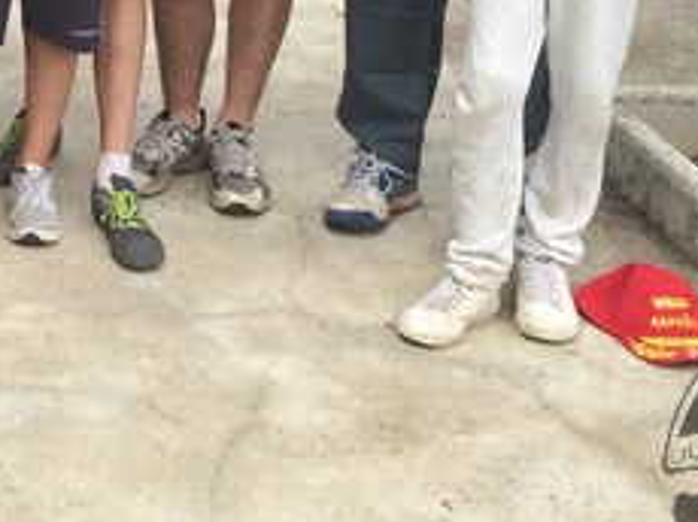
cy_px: -234
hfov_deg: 18.2
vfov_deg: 13.8
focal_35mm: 101
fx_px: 2034
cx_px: -203
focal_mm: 4.15
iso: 32
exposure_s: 1/672
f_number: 2.2
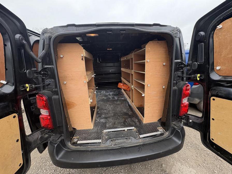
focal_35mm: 14
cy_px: 87
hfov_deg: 102.1
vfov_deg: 85.7
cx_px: 116
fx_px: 94
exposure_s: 1/136
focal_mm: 2.22
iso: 100
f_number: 2.2
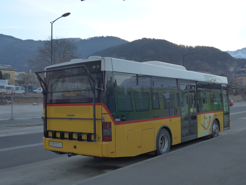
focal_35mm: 41
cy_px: 92
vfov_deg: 35.1
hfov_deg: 45.8
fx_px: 291
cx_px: 123
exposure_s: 1/500
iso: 160
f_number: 2.6
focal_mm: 8.4
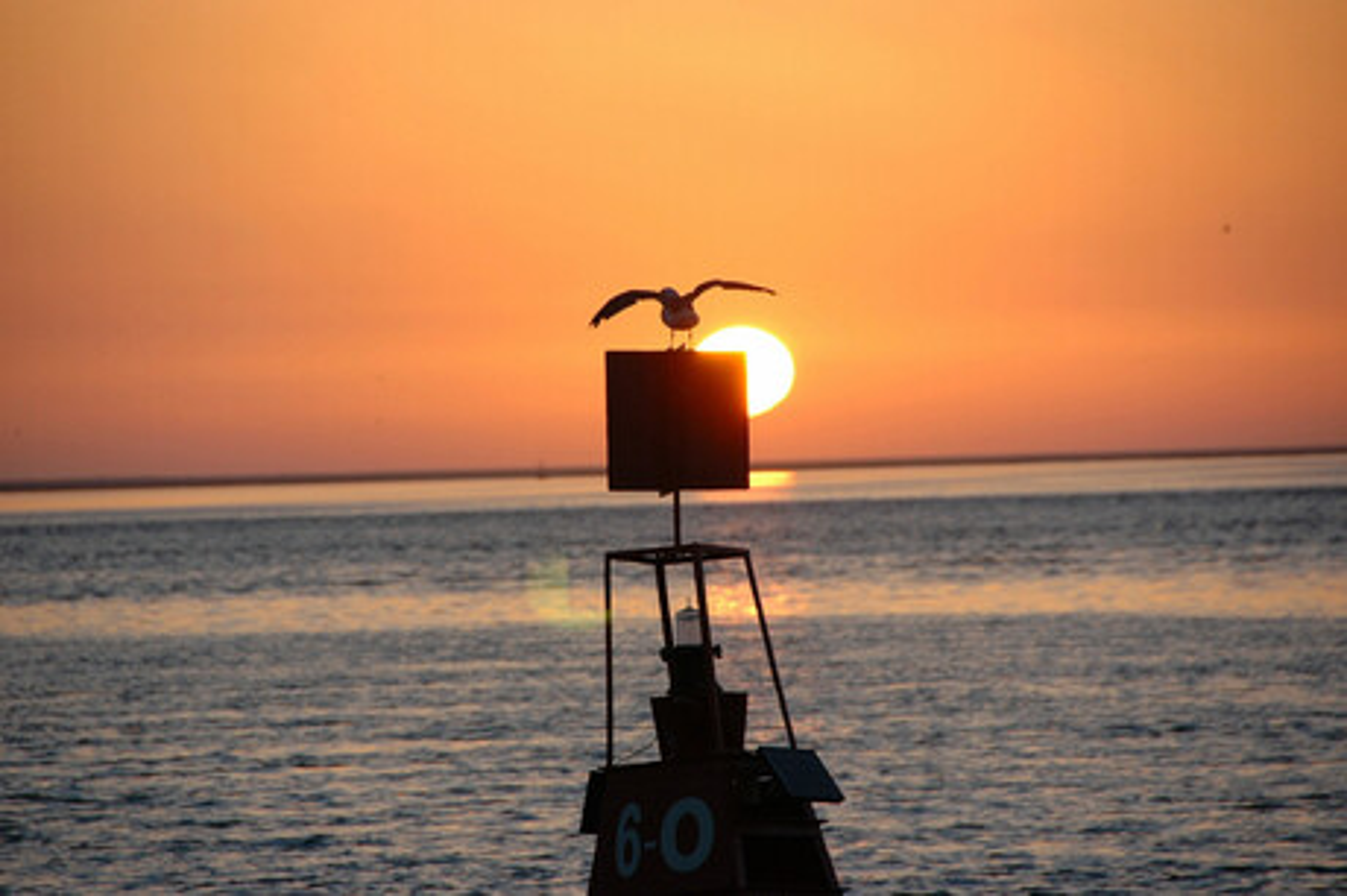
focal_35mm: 300
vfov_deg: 4.6
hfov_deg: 6.9
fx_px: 11217
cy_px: 448
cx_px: 674
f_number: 5.6
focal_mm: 200
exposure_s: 1/400
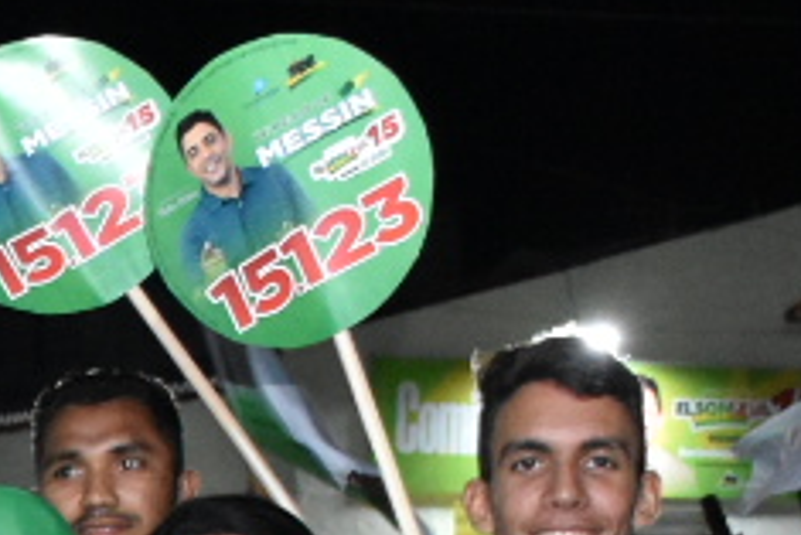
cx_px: -917
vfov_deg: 6.8
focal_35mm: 186
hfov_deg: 10.0
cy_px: 1520
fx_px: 4141
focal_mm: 18
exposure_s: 1/100
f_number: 4.5
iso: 2500
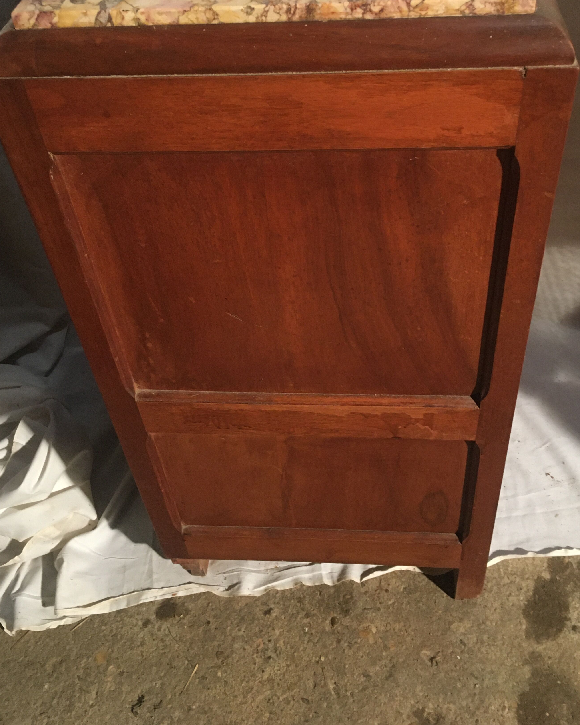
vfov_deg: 51.2
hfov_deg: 42.2
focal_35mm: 35
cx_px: 312
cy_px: 287
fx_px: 751
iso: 200
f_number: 2.2
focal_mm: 4.15
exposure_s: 1/33
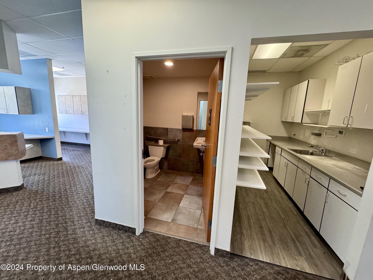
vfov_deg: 85.7
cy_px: 140
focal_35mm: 14
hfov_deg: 102.1
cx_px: 186
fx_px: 151
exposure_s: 1/120
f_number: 2.2
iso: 320
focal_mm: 2.22
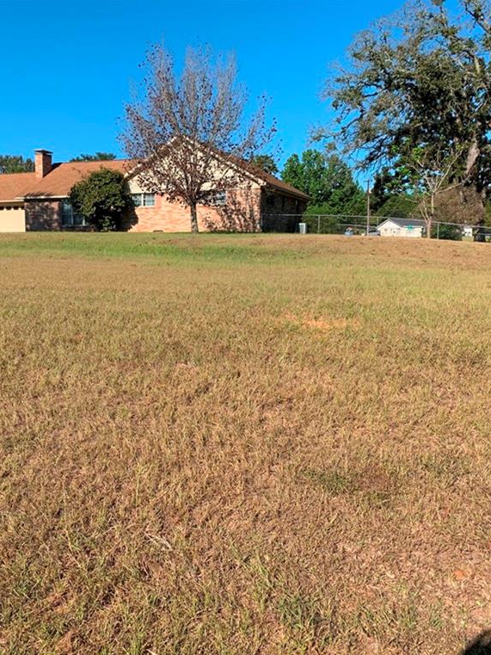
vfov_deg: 52.6
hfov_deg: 40.4
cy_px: 330
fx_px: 662
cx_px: 178
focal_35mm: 35
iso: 25
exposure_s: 1/1779
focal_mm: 4.25
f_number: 1.8
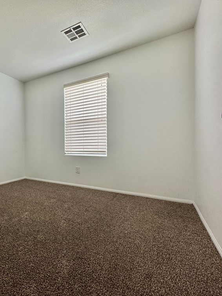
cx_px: 44
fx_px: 163
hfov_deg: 62.7
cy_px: 148
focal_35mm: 19
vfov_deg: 84.7
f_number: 2.2
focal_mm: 2.22
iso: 200
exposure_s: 1/60
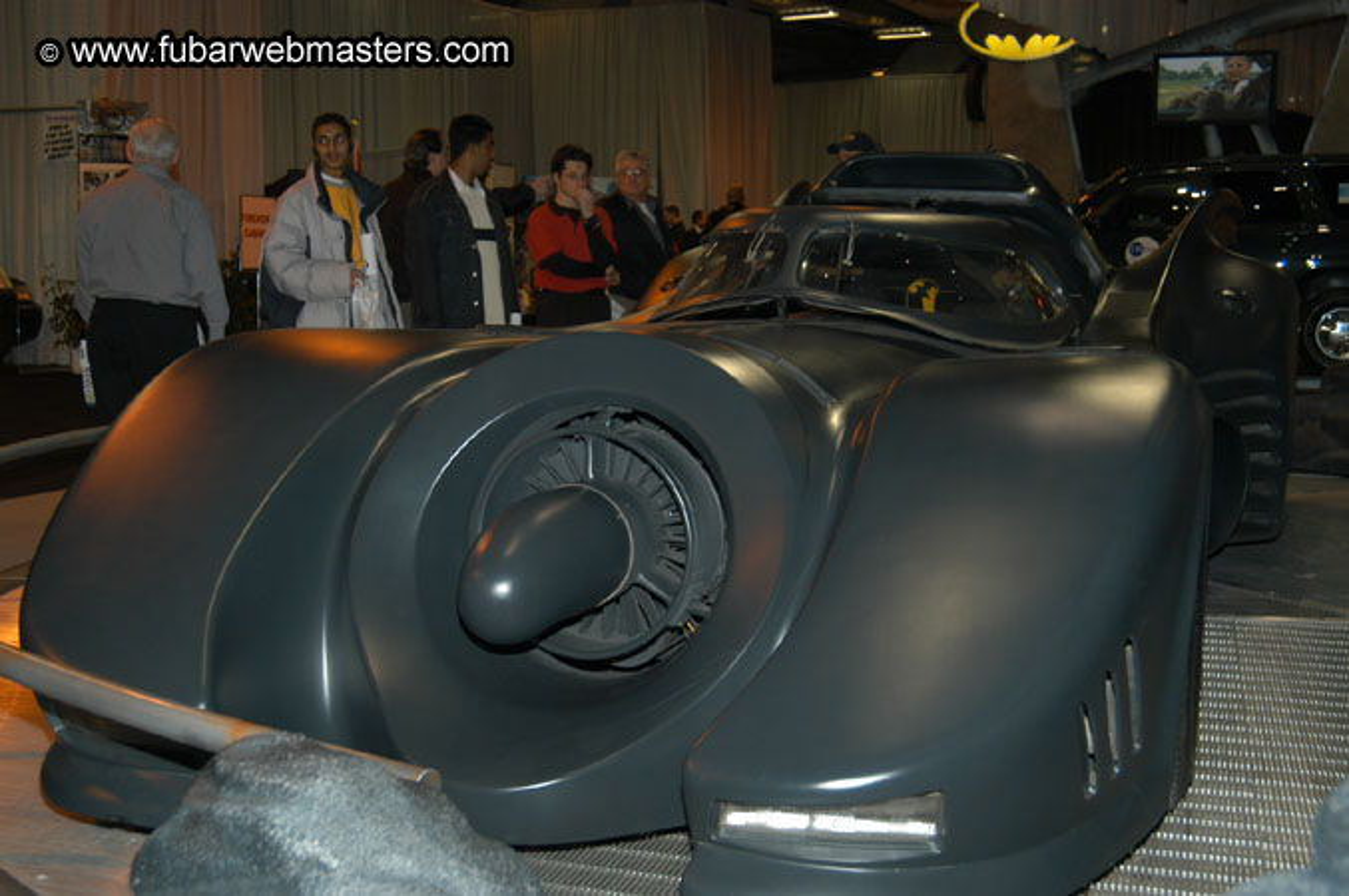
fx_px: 1797
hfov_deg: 41.1
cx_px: 674
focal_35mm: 48
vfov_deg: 28.0
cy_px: 448
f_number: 5
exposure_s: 1/60
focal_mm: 32
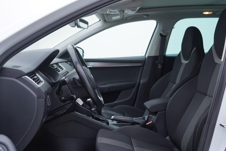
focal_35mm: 37
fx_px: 232
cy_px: 77
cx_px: 113
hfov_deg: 51.9
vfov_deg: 36.0
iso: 125
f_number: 3.2
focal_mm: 24
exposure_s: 1/50
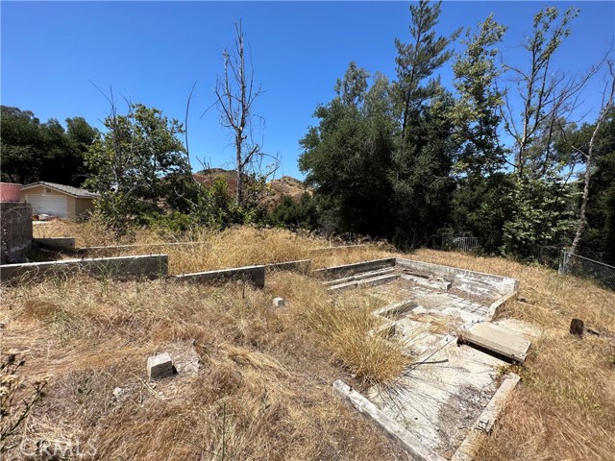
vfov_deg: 85.7
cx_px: 308
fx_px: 249
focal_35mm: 14
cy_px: 230
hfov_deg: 102.1
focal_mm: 2.22
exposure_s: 1/1855
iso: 40
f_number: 2.2
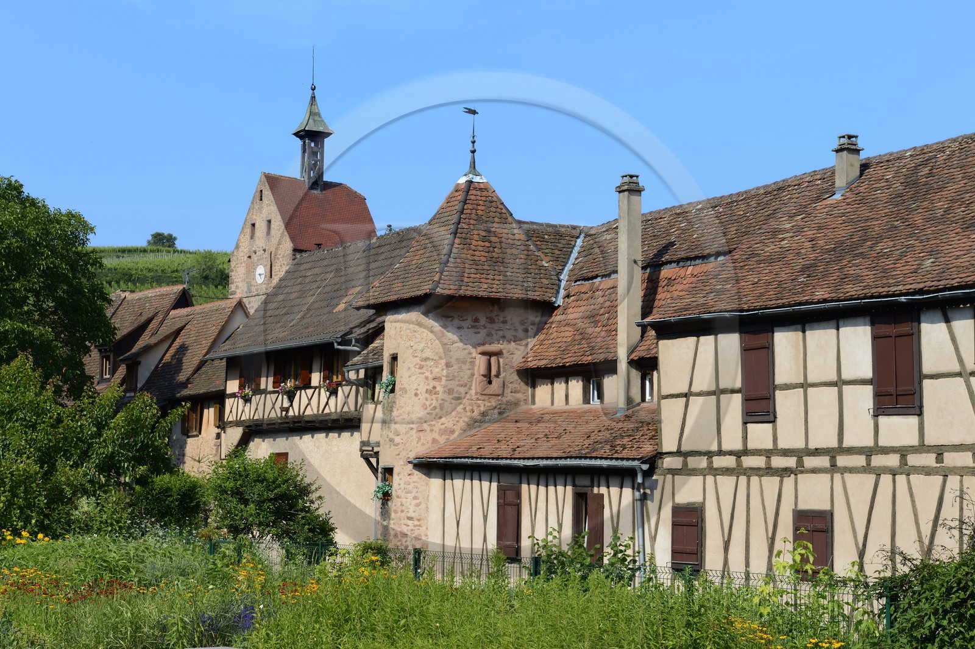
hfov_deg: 28.9
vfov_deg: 19.4
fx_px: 1895
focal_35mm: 70
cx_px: 488
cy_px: 324
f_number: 10
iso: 200
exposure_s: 1/320
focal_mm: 70
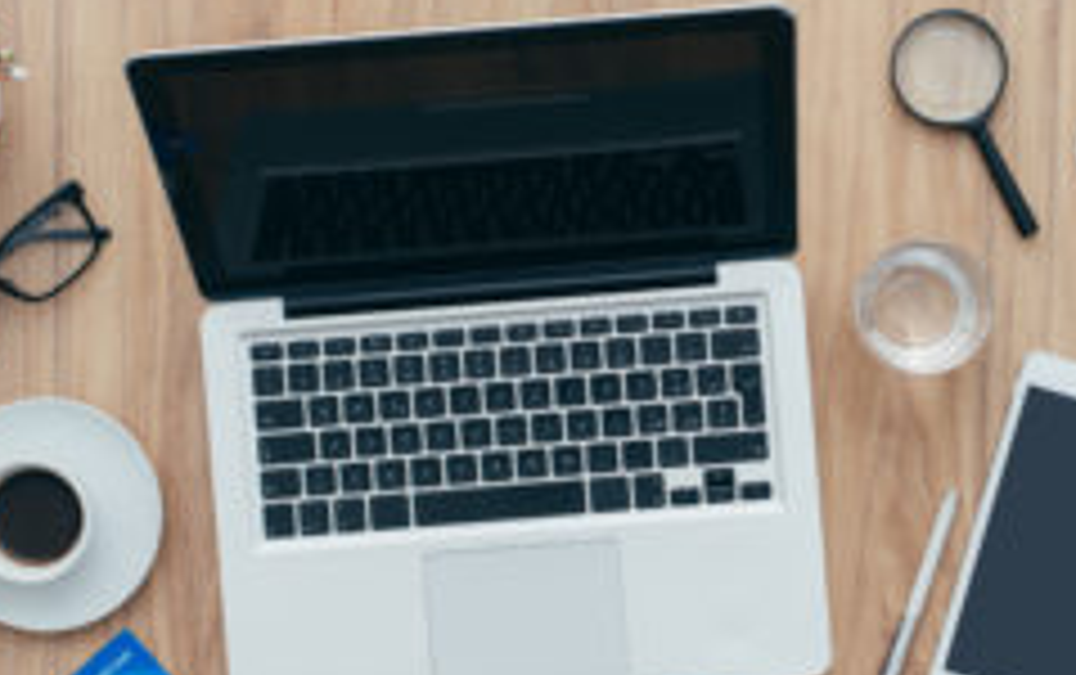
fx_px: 2877
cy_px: 376
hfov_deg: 21.1
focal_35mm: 98
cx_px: 689
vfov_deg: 13.4
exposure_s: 1/125
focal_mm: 50
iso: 100
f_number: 9
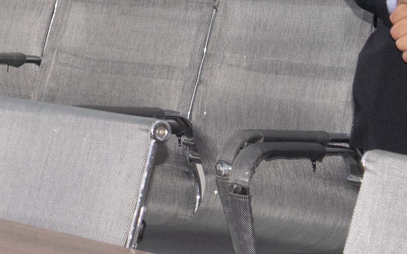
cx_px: -373
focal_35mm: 315
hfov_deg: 6.5
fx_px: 3494
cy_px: -323
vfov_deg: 4.1
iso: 800
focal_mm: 52
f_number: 5
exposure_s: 1/100
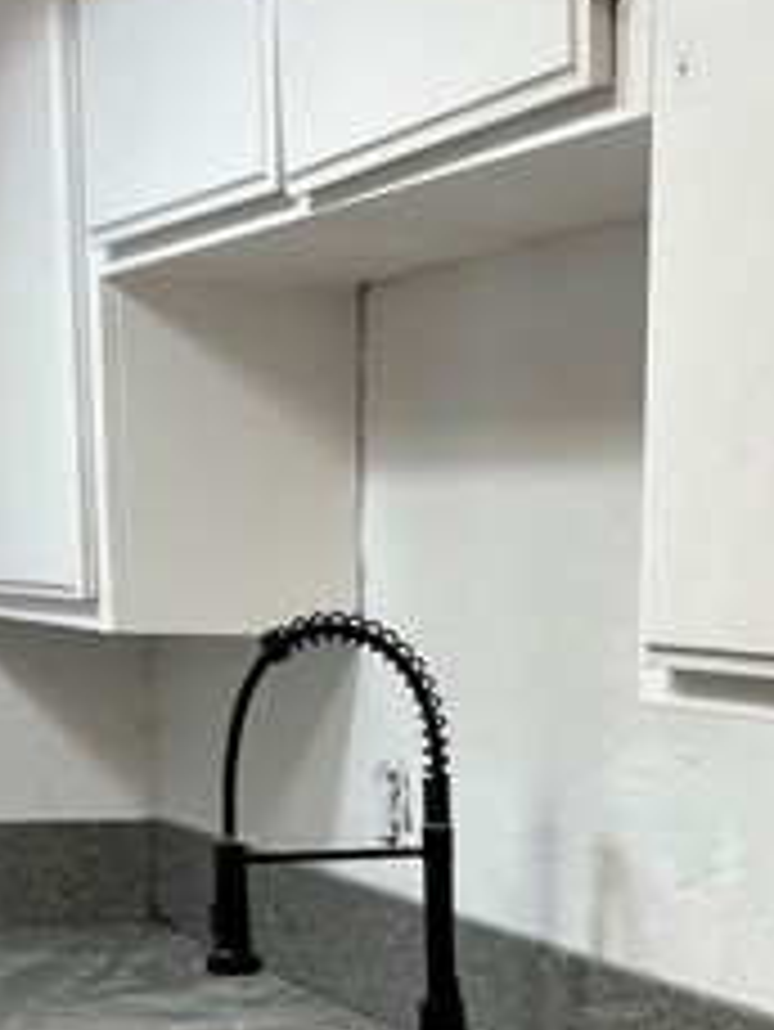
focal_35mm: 67
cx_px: 603
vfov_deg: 26.5
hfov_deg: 21.7
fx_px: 1996
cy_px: 1156
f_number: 1.78
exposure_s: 1/120
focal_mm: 6.86
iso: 160
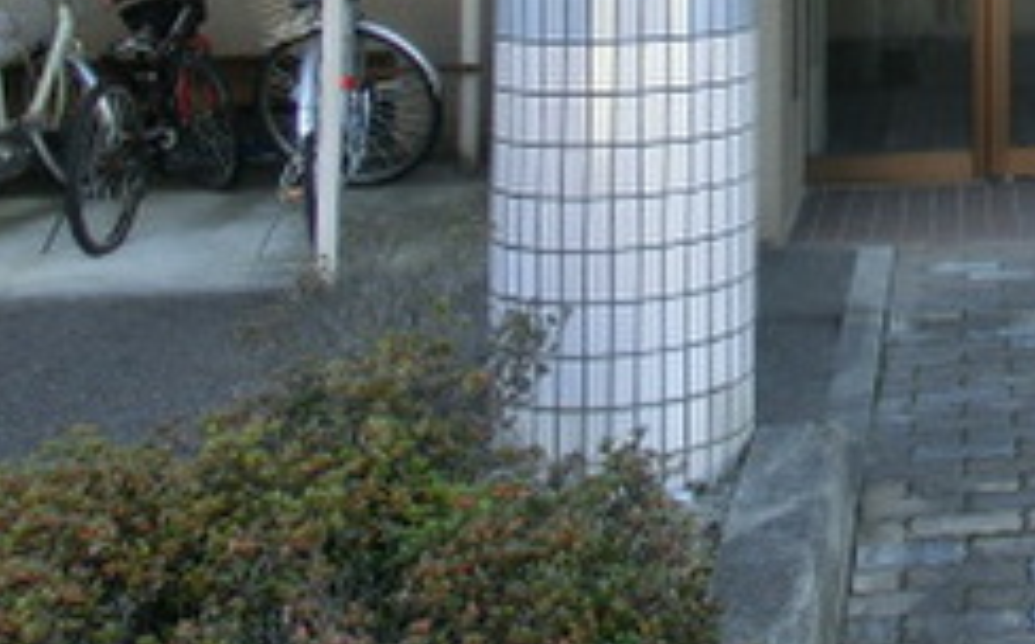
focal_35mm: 73
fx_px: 2057
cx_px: 1311
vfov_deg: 15.9
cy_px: -413
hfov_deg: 24.9
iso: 100
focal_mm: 4.24
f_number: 3
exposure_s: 1/125
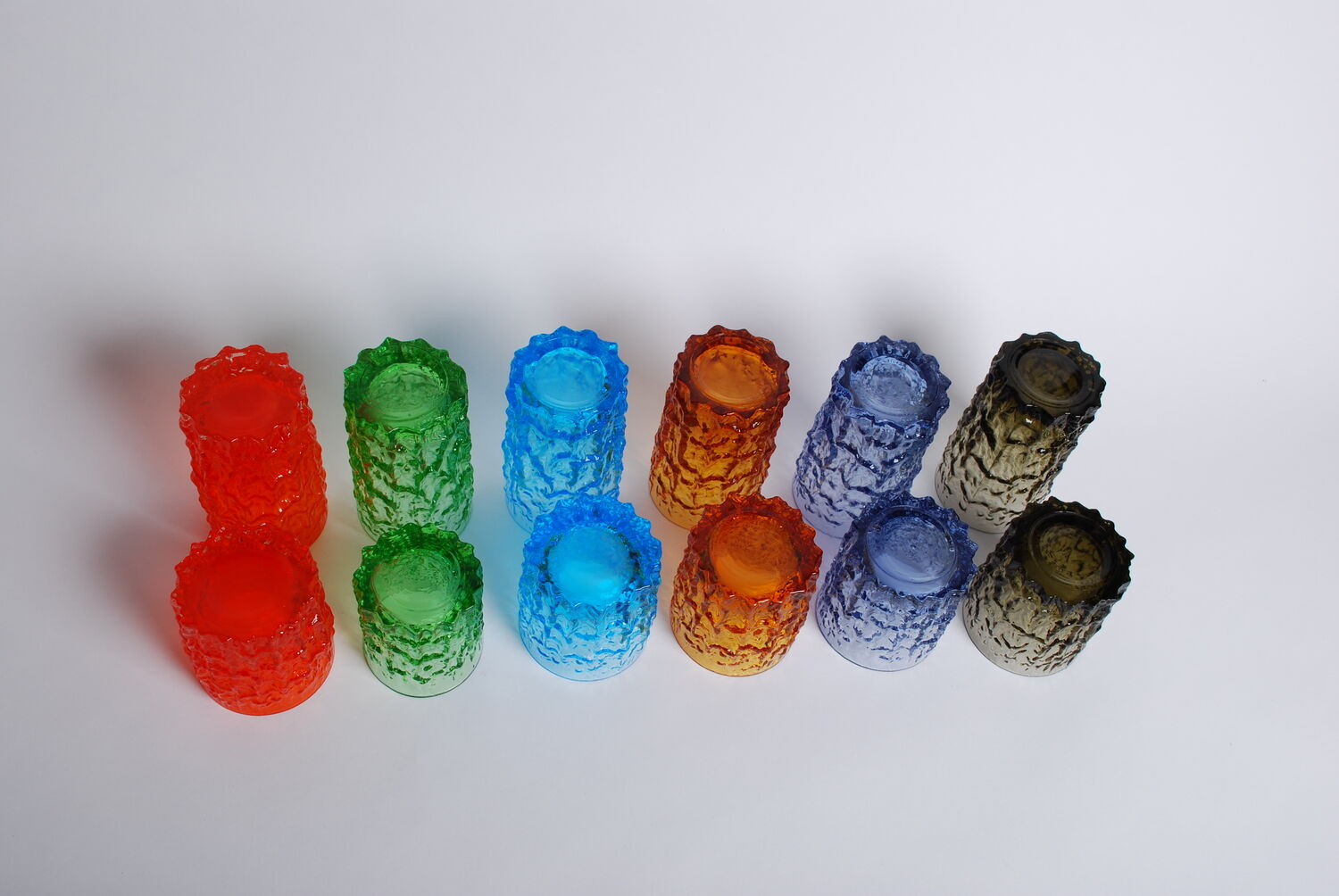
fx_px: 1341
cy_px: 448
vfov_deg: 37.0
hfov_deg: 53.1
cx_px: 670
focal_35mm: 36
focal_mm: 24
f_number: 9
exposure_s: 1/160
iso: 100
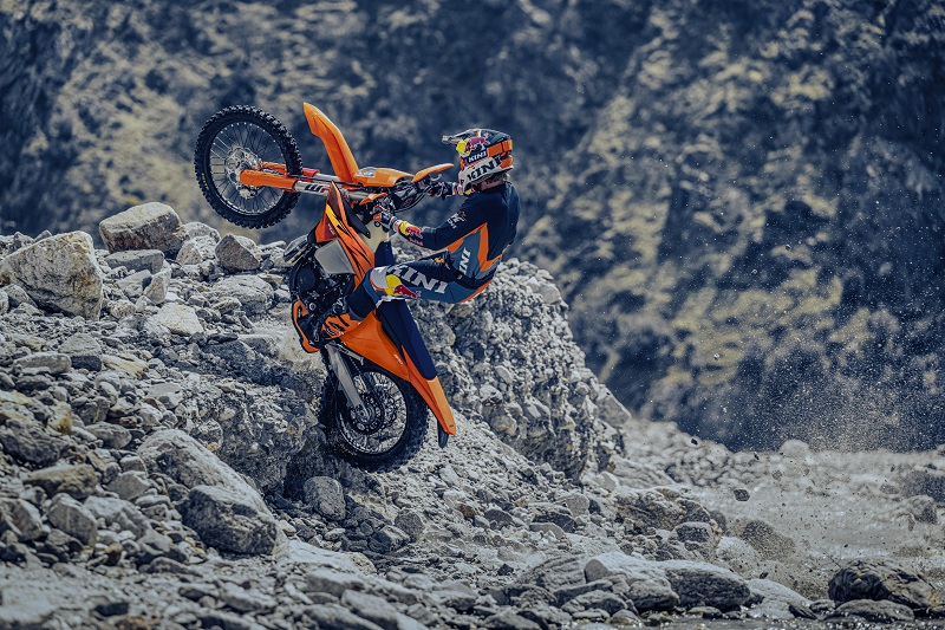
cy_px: 315
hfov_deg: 12.8
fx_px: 4199
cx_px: 472
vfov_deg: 8.6
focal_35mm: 160
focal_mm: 160
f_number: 3.5
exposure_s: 1/1250
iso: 100
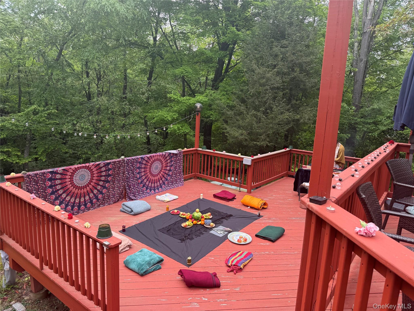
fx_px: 287
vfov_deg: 56.8
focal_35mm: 24
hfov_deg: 71.6
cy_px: 156
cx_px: 207
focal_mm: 6.76
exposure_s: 1/237
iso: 80
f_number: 1.78
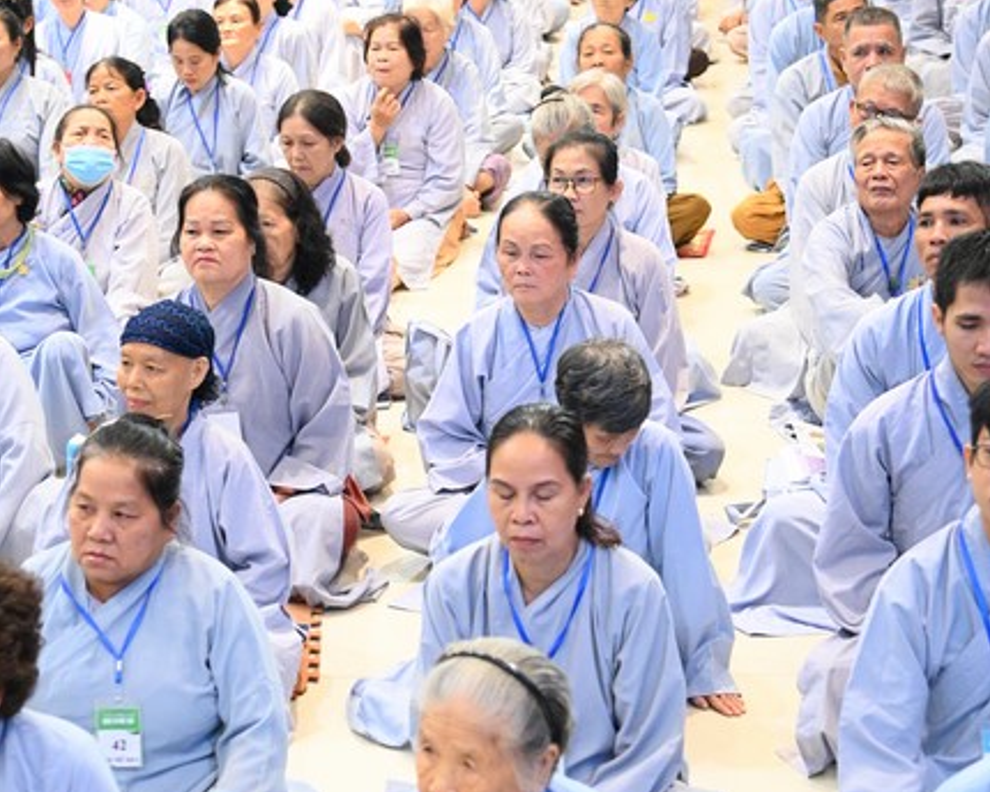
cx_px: 495
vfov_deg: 19.6
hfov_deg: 24.4
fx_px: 2285
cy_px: 470
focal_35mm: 78
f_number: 4
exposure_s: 1/160
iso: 10000
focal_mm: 55
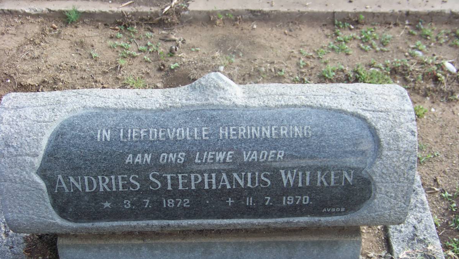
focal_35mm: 68
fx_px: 828
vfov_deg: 17.7
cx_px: 230
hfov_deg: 31.0
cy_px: 170
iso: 64
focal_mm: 10.5
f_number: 3.2
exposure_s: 1/125
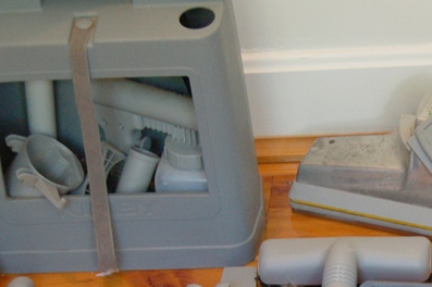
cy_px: 317
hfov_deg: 14.3
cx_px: 362
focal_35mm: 143
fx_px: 1715
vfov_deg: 9.5
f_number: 5.3
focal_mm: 42
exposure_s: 1/15
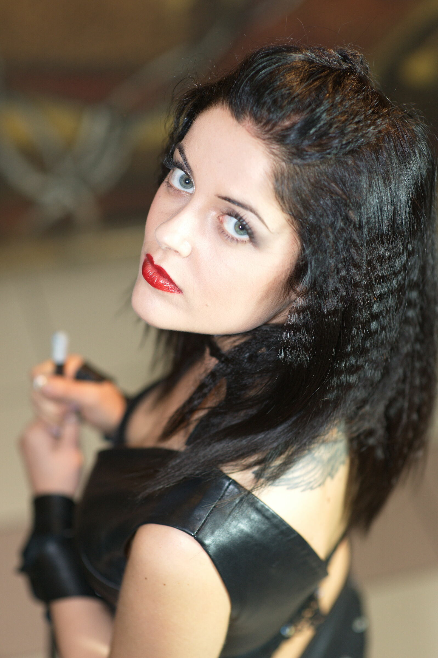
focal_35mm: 85
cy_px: 329
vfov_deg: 23.9
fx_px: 1553
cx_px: 219
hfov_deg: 16.1
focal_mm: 85
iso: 1000
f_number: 2.2
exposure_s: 1/60
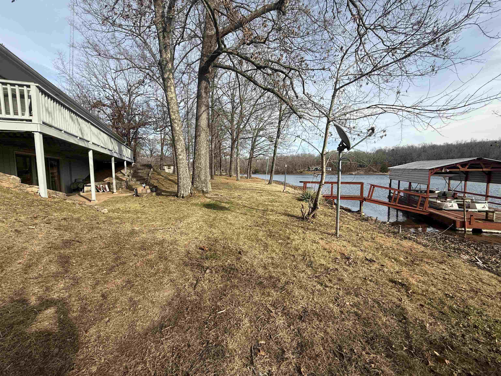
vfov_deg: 85.7
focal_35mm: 14
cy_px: 188
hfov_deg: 102.1
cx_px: 250
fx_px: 203
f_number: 2.2
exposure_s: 1/1125
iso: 50
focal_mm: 2.22
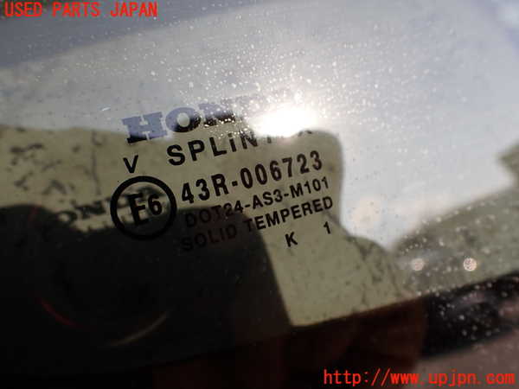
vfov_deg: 46.8
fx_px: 450
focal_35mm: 30
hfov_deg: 60.0
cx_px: 260
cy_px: 194
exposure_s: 1/400
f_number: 3.2
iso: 100
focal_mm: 5.4
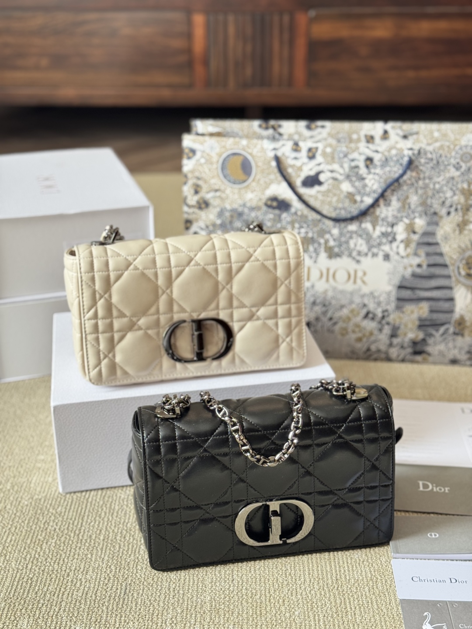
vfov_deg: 39.7
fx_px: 873
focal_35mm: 48
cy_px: 314
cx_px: 236
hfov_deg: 30.3
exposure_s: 1/75
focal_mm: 6.76
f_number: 1.78
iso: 100
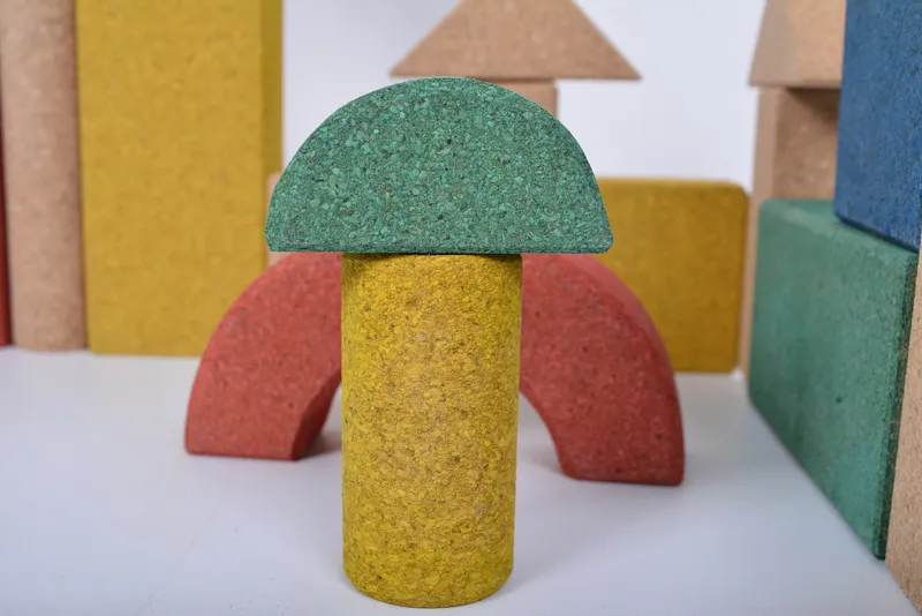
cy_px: 308
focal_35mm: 48
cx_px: 461
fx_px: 1230
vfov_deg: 28.1
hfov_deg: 41.1
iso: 640
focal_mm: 32
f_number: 9
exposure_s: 1/125
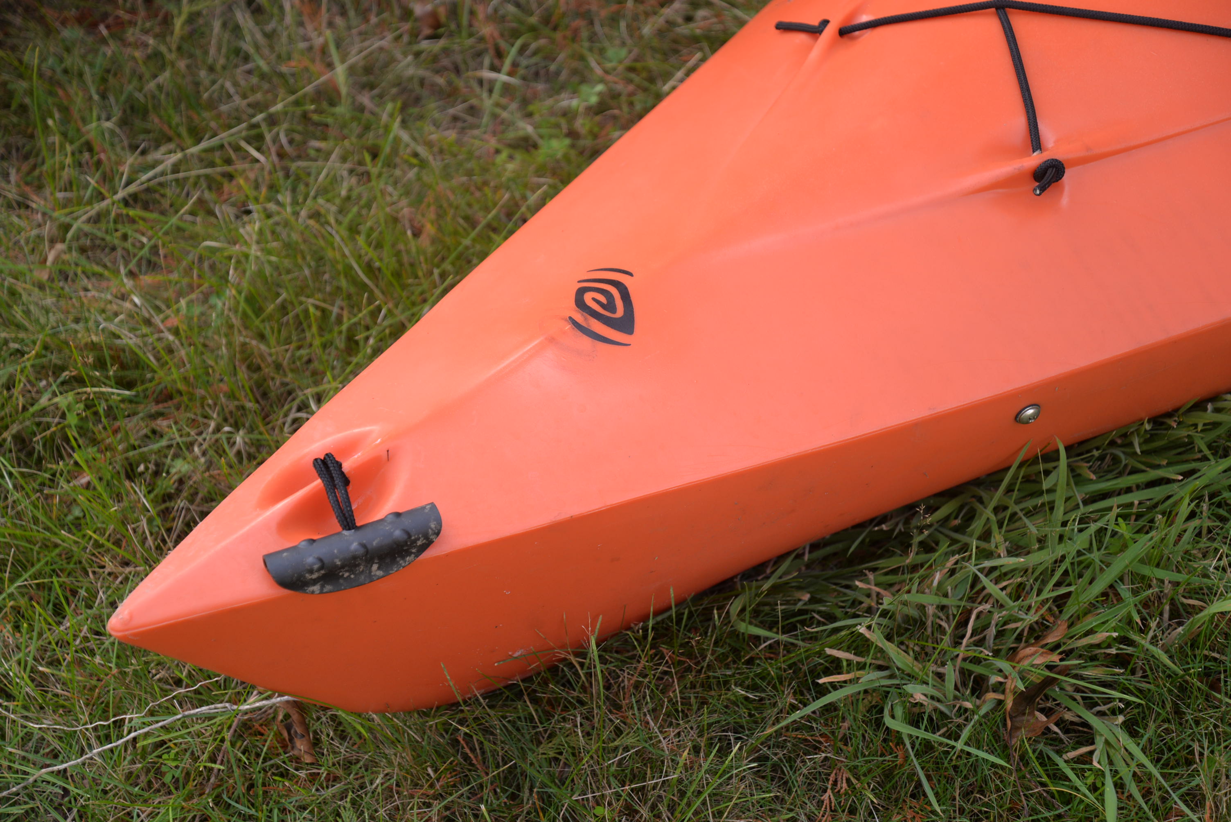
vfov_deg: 20.9
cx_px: 616
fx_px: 2223
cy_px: 411
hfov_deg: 30.9
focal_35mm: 65
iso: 400
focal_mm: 65
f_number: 4.5
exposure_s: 1/320
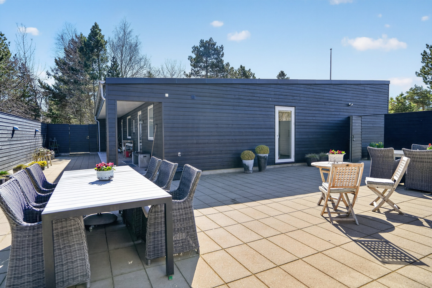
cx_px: 216
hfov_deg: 84.0
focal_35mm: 20
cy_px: 144
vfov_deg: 61.9
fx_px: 240
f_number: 2.8
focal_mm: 20
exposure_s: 1/1250
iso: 400
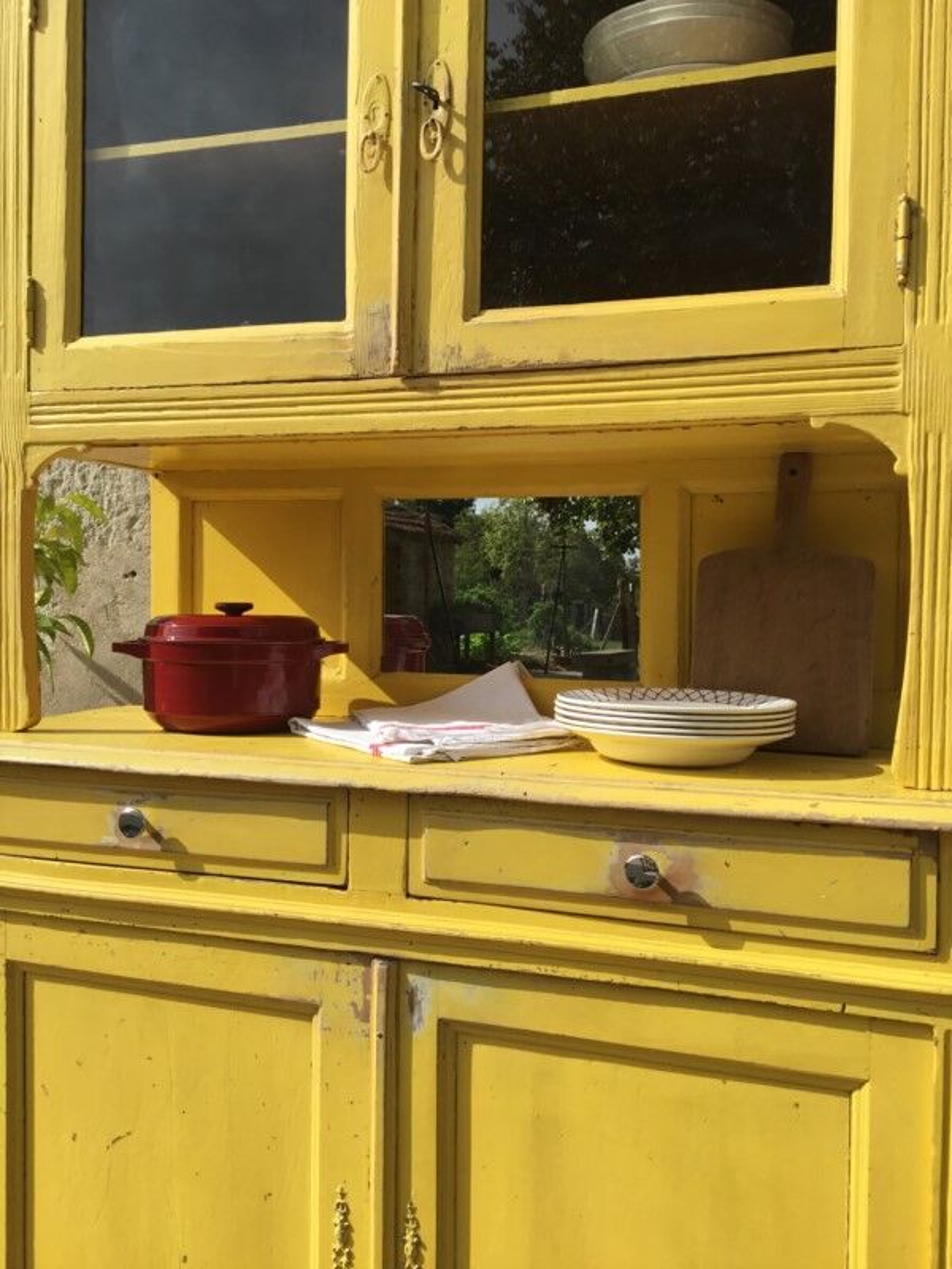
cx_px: 476
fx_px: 1137
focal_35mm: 31
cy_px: 634
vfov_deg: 58.4
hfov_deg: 45.4
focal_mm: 3.3
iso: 25
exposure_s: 1/1538
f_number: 2.4
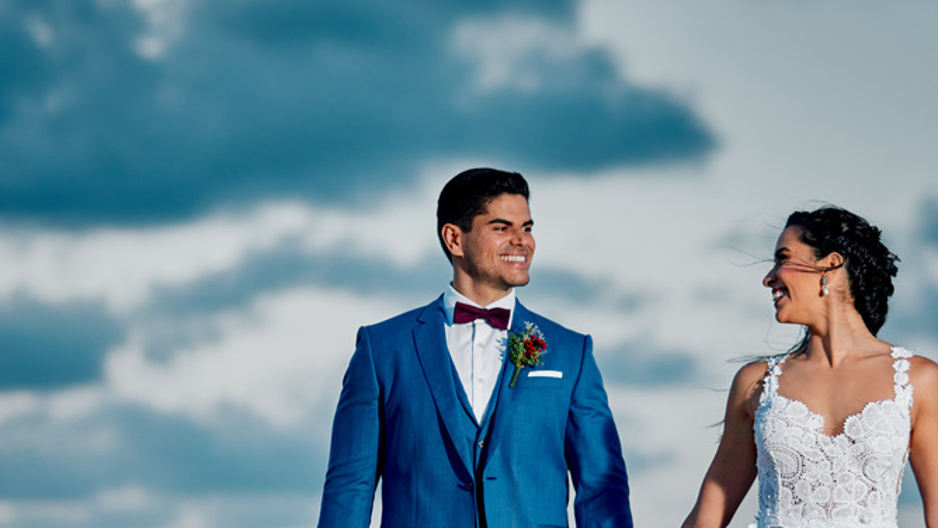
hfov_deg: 13.4
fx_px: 3980
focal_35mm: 160
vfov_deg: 7.6
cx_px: 518
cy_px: 444
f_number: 2
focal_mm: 85
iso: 160
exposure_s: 1/200
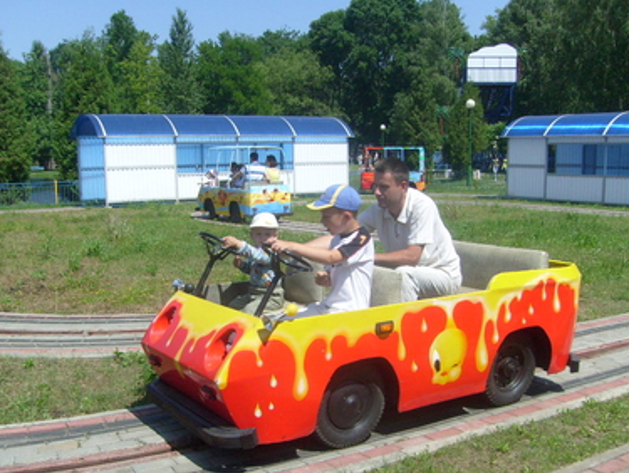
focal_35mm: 42
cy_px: 268
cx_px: 299
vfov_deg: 34.4
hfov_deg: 44.7
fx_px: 764
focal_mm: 5.8
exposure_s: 1/350
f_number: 7.1
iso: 80
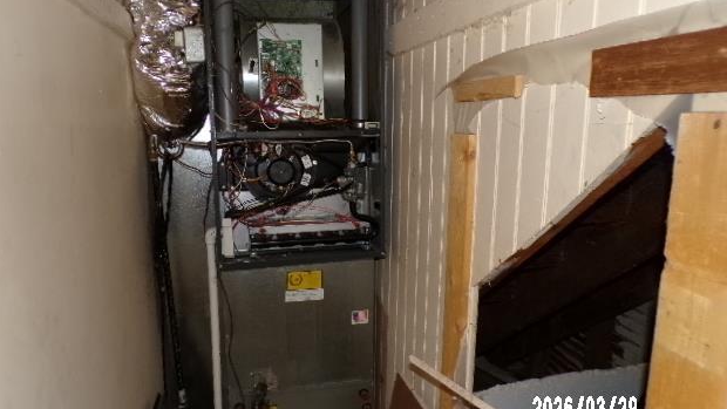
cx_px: 371
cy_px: 203
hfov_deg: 69.8
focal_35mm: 27
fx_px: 521
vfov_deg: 42.9
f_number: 3
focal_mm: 4.3
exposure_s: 1/17
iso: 200
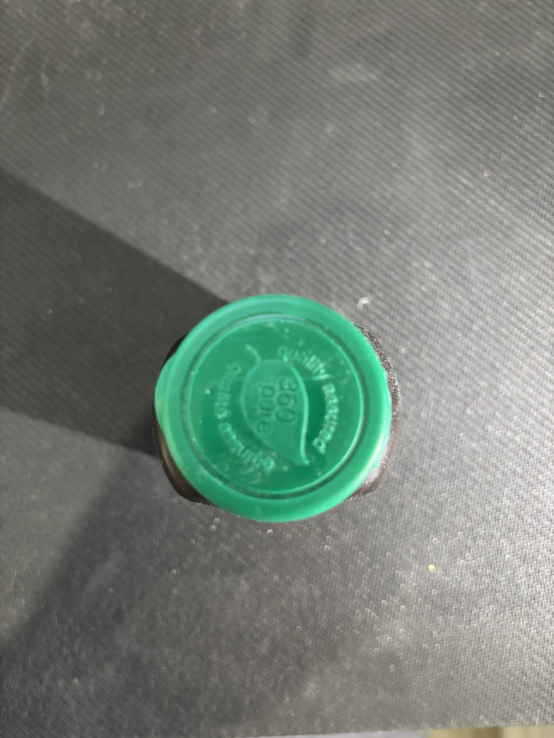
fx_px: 555
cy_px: 369
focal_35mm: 26
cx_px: 277
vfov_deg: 67.3
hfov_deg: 53.1
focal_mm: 5.96
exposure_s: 1/40
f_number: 1.6
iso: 500
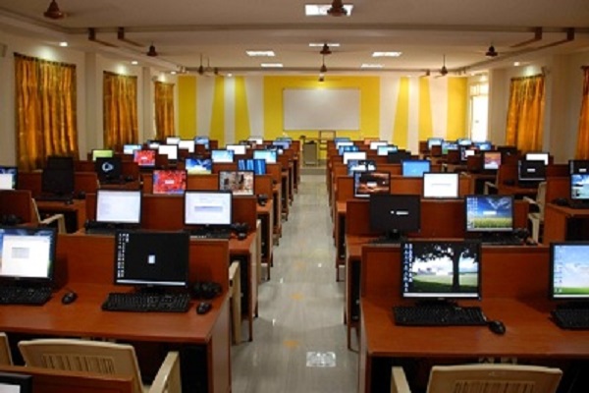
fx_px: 442
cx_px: 294
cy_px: 196
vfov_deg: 47.9
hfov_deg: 67.4
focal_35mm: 27
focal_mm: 18
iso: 200
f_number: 3.5
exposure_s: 1/13
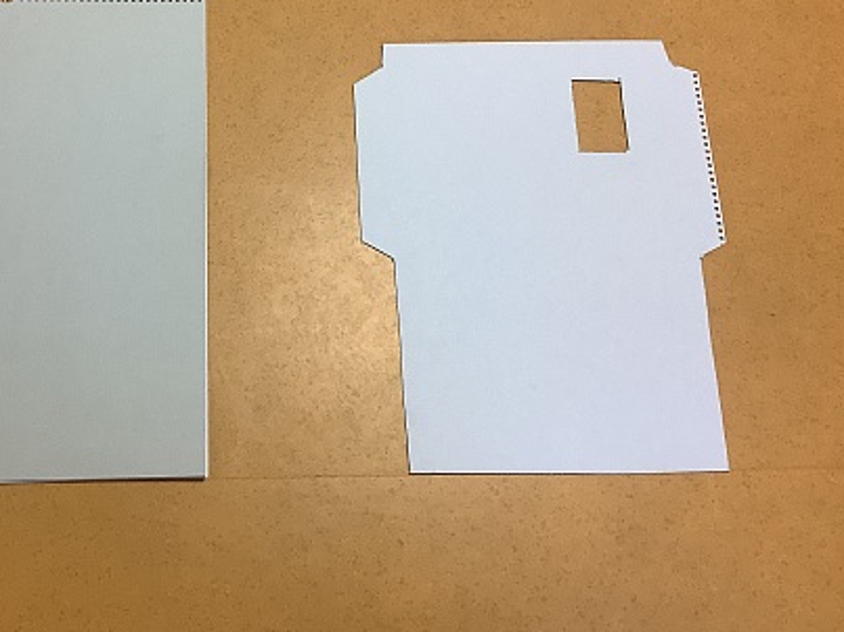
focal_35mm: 45
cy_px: 240
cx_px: 242
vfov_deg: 32.0
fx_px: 1097
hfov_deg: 41.2
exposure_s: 1/50
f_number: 2.4
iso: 80
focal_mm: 3.3
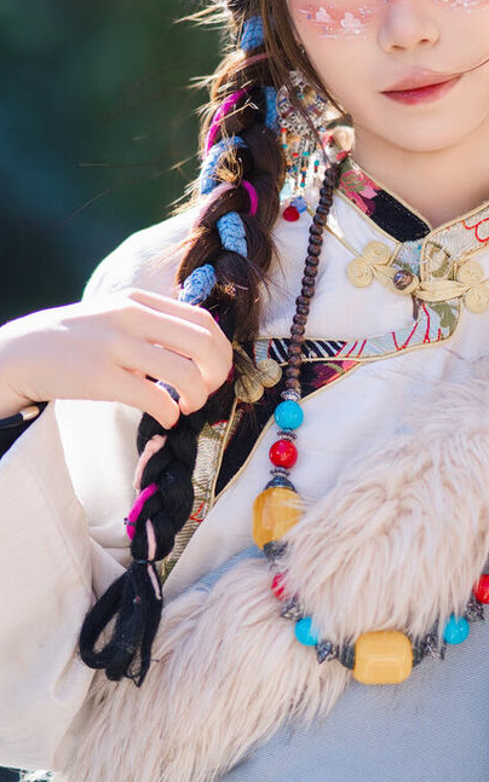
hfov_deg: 6.2
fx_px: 4502
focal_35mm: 211
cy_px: 425
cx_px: 361
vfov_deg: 9.9
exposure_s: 1/800
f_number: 2
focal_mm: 85
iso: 125
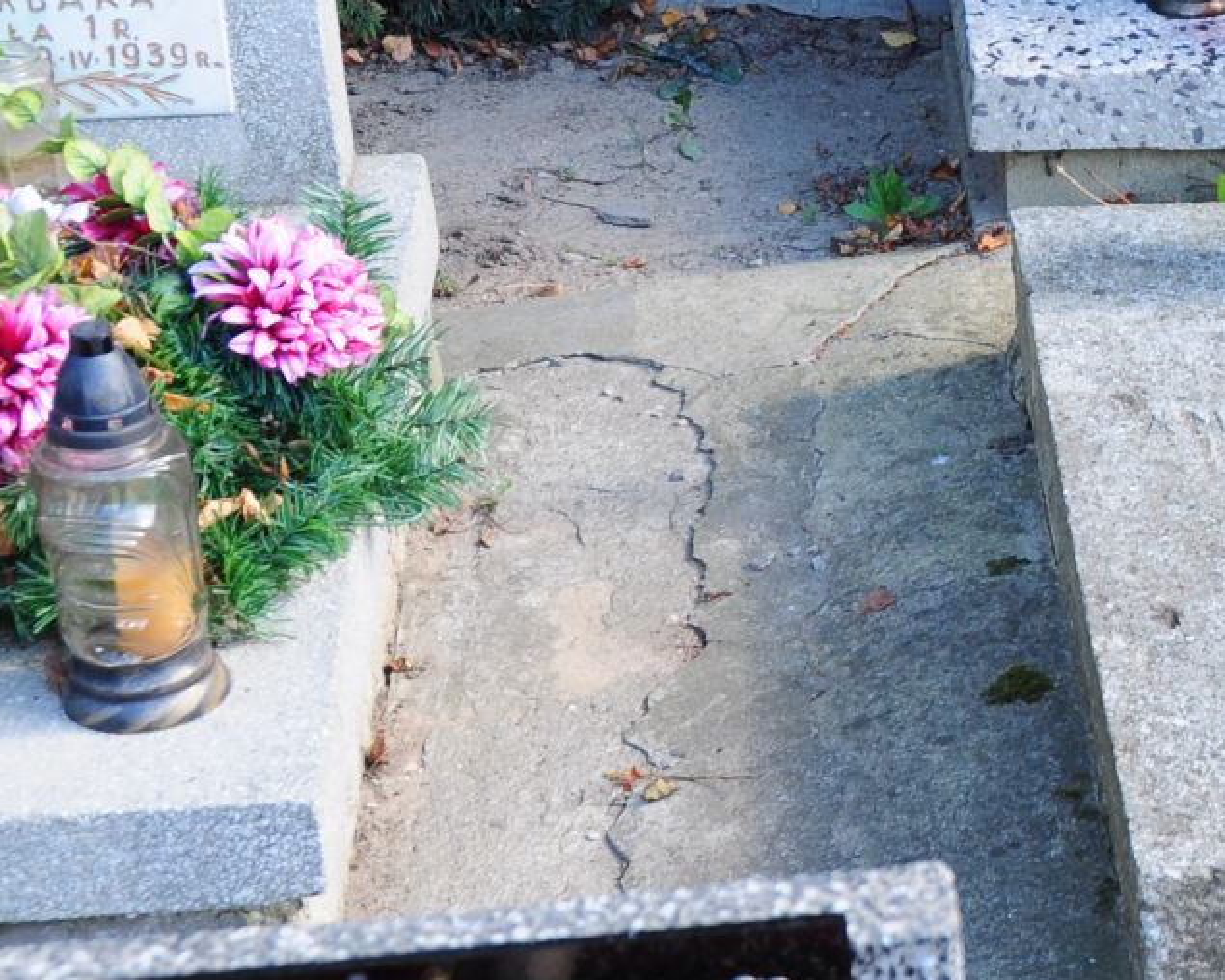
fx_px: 3444
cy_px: 507
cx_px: 1605
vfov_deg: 16.2
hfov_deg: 18.7
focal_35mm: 95
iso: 250
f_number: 5
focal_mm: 20
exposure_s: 1/100
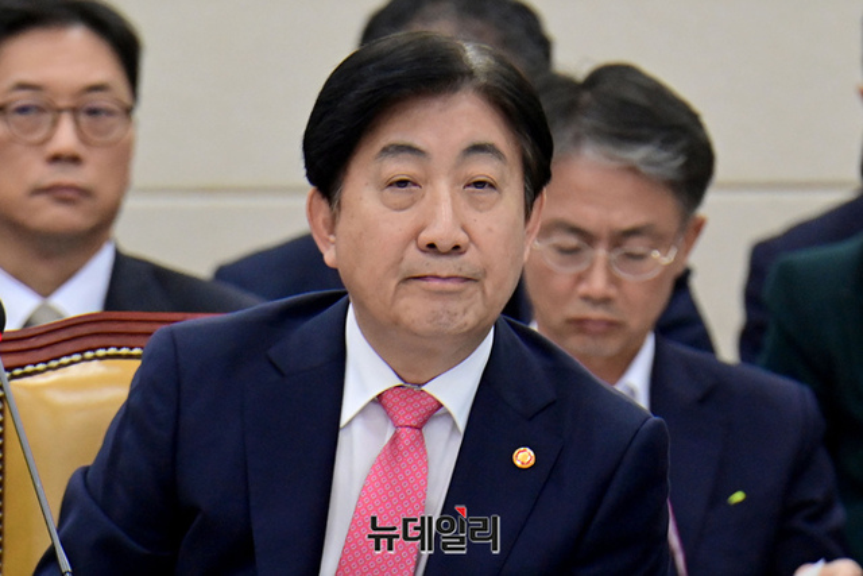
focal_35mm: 400
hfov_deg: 5.2
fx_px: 9590
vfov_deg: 3.4
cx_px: 432
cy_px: 288
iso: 6400
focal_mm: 400
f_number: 7.1
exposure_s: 1/400
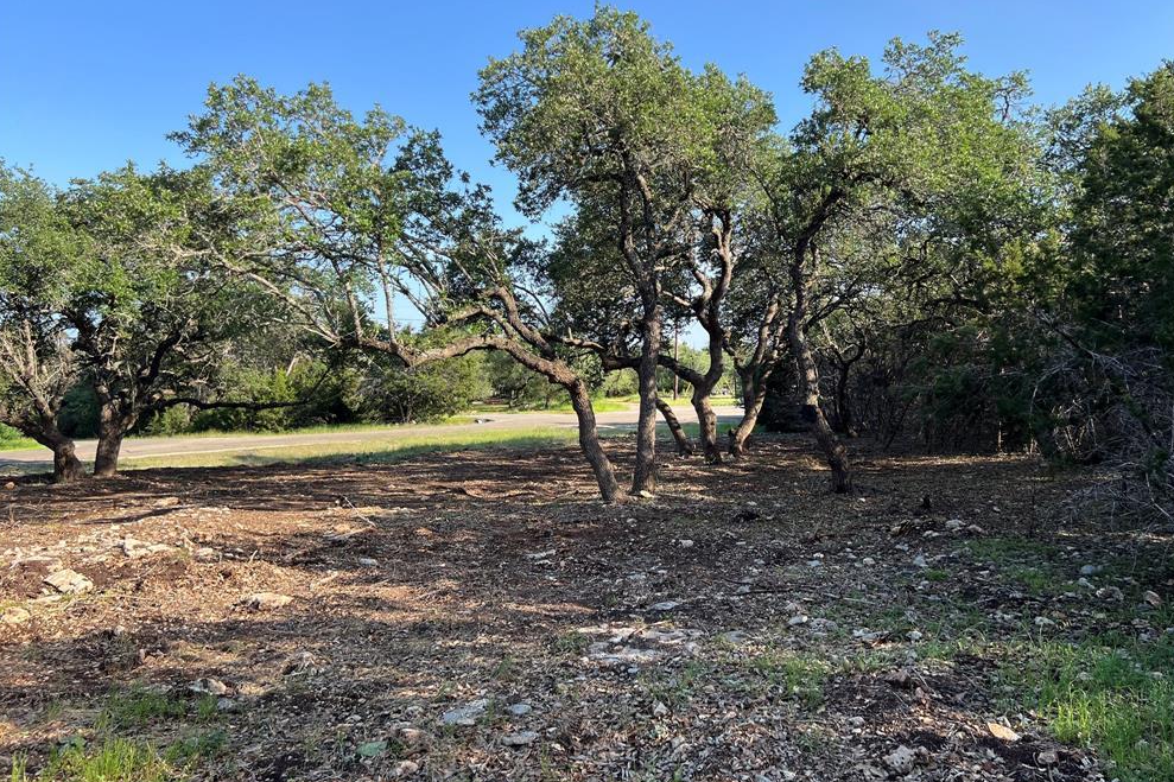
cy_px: 338
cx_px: 598
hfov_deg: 65.5
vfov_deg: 46.3
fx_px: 913
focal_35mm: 28
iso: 50
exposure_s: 1/1449
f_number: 1.5
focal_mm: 5.7
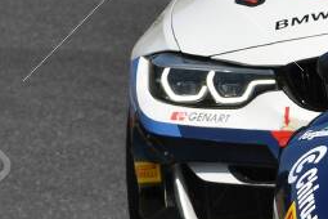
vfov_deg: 0.6
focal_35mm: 2293
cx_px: 641
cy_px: 129
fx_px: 20890
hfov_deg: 0.9
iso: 200
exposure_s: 1/1000
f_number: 8
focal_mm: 300
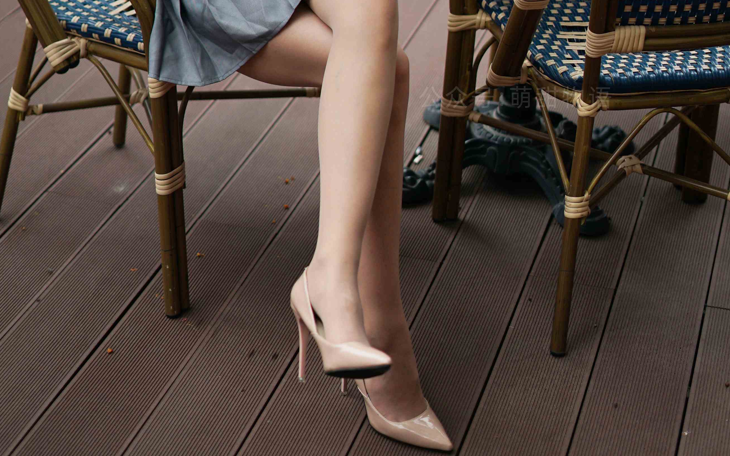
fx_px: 1651
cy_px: -13
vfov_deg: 15.4
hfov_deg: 24.9
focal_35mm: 83
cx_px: 337
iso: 200
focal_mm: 50
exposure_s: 1/5000
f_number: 2
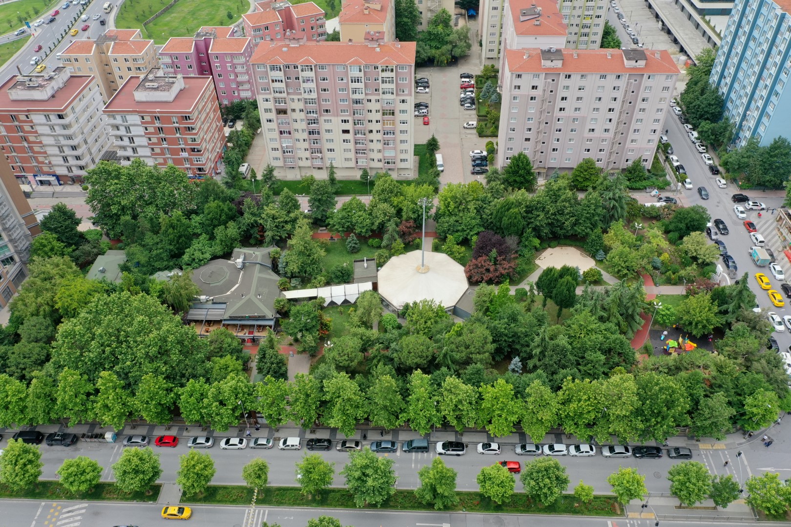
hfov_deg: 65.5
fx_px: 615
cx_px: 396
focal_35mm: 28
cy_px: 264
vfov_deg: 46.4
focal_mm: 10.26
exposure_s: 1/200
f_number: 5
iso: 100
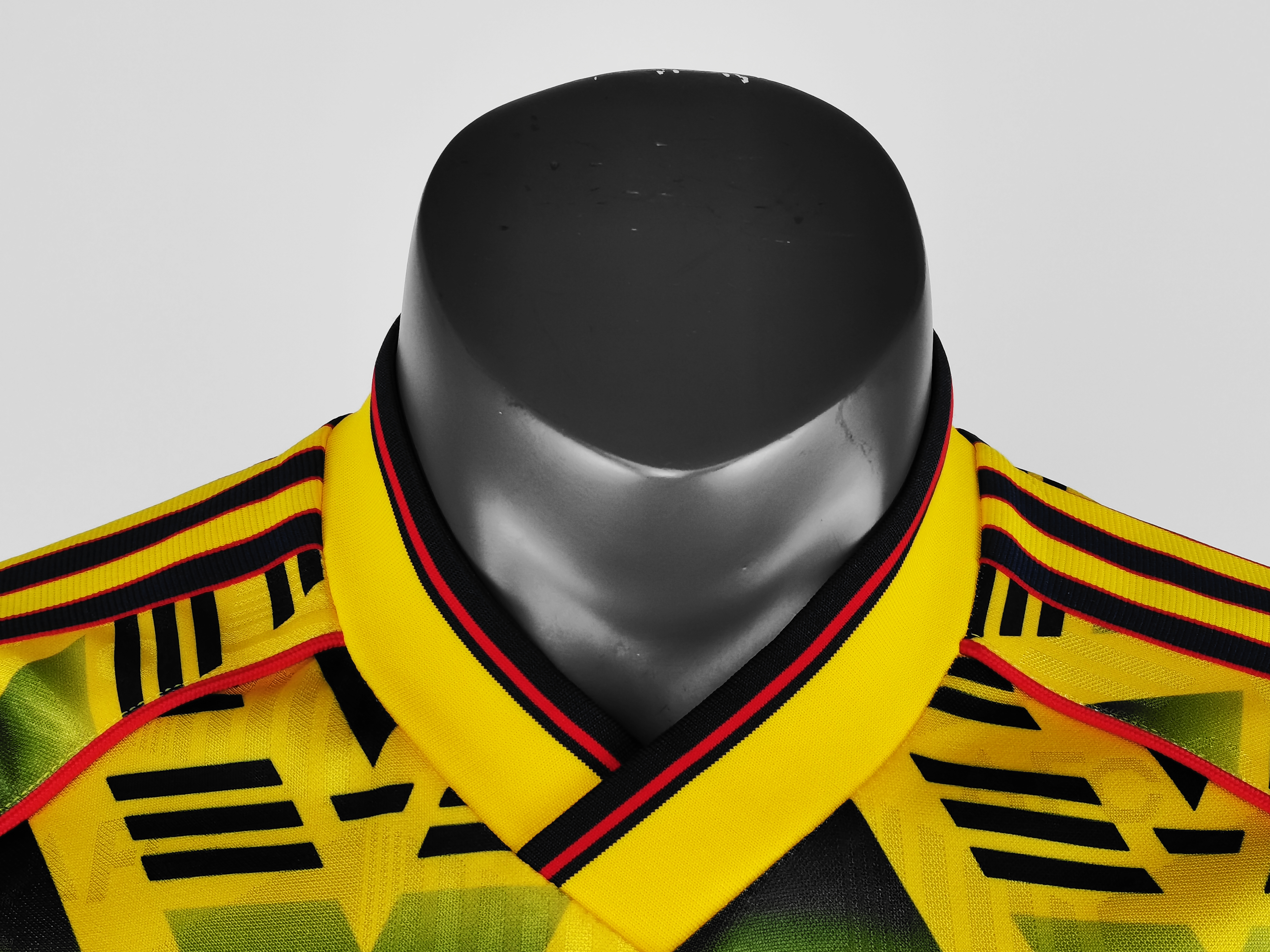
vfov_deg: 22.3
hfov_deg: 29.4
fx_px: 2421
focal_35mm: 66
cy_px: 476
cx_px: 635
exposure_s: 1/100
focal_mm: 5.58
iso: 160
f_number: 1.8
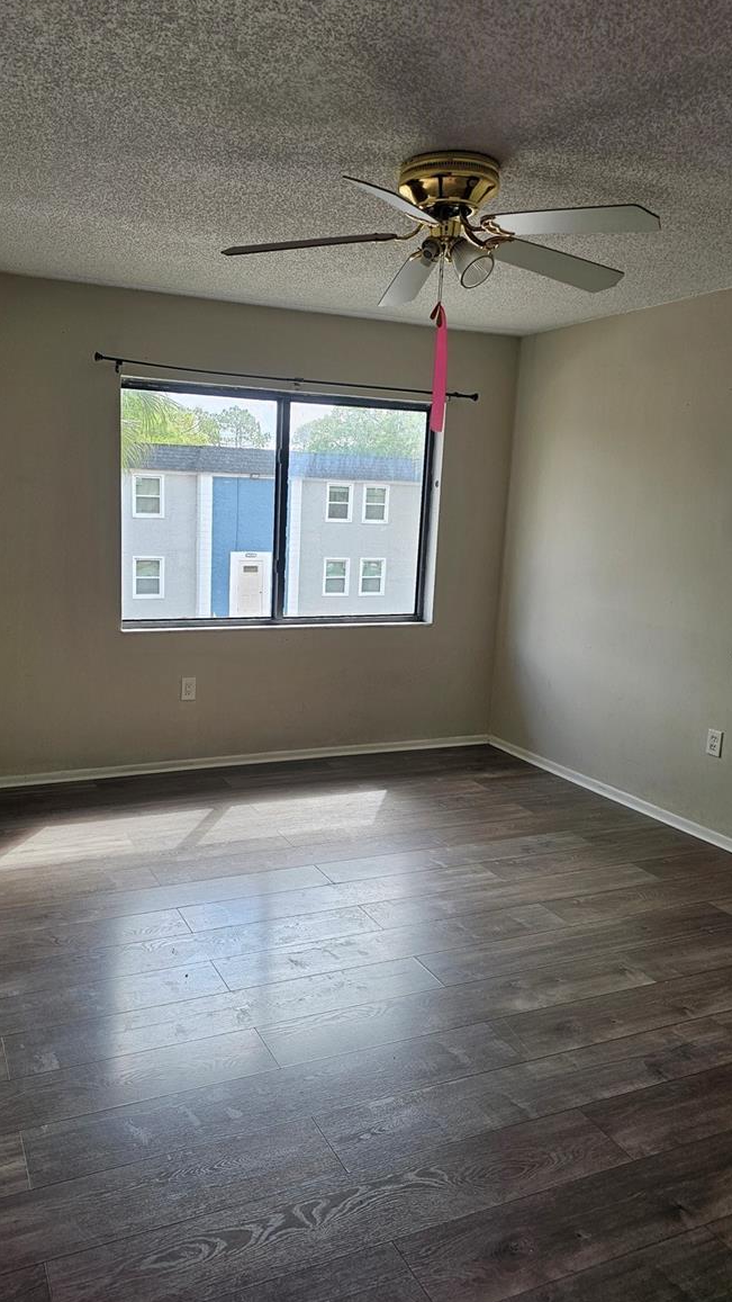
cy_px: 657
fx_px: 897
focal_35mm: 26
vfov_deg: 71.9
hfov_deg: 44.2
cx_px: 306
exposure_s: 1/207
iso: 32
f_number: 1.7
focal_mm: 6.3
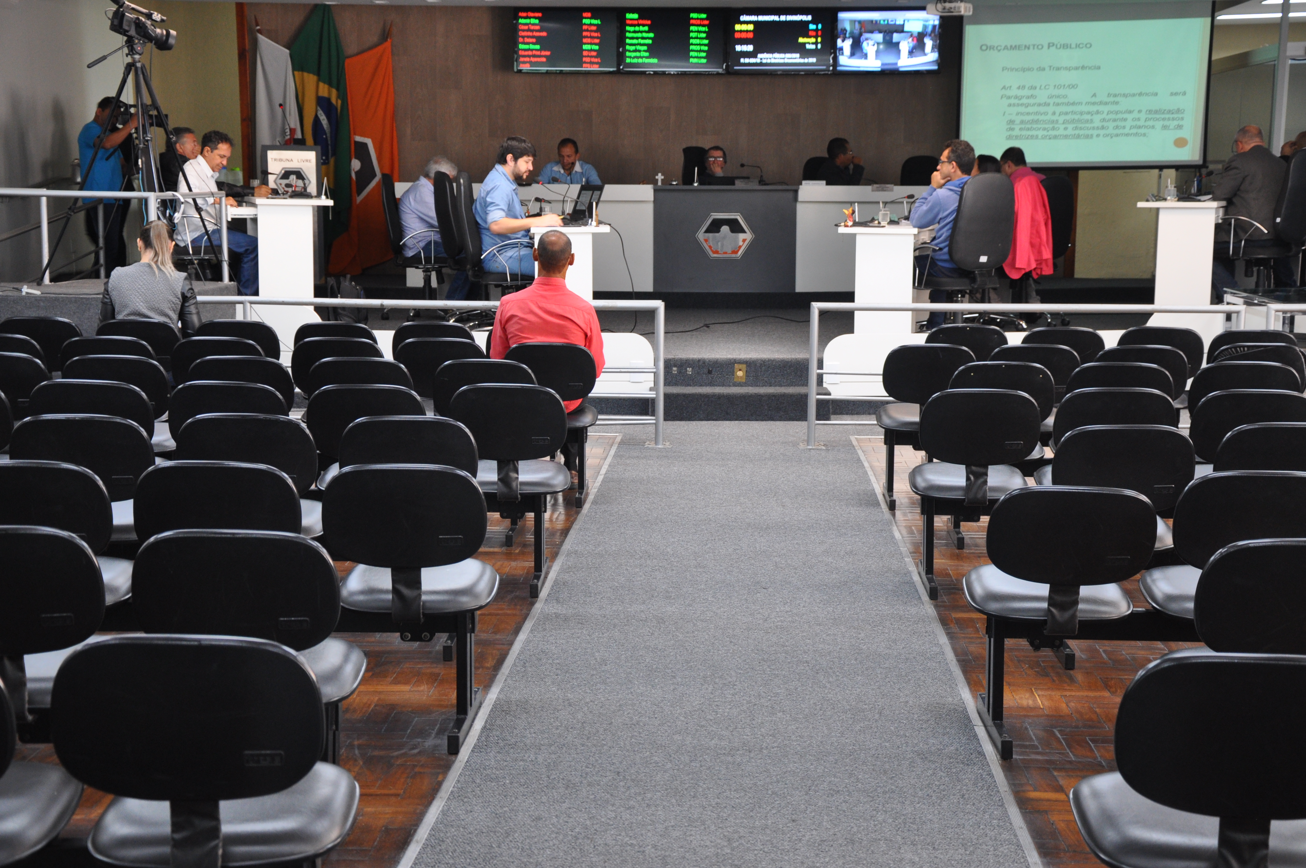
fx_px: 1902
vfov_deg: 25.7
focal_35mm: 52
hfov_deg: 37.9
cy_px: 434
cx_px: 653
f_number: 4.5
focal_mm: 35
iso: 640
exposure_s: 1/20
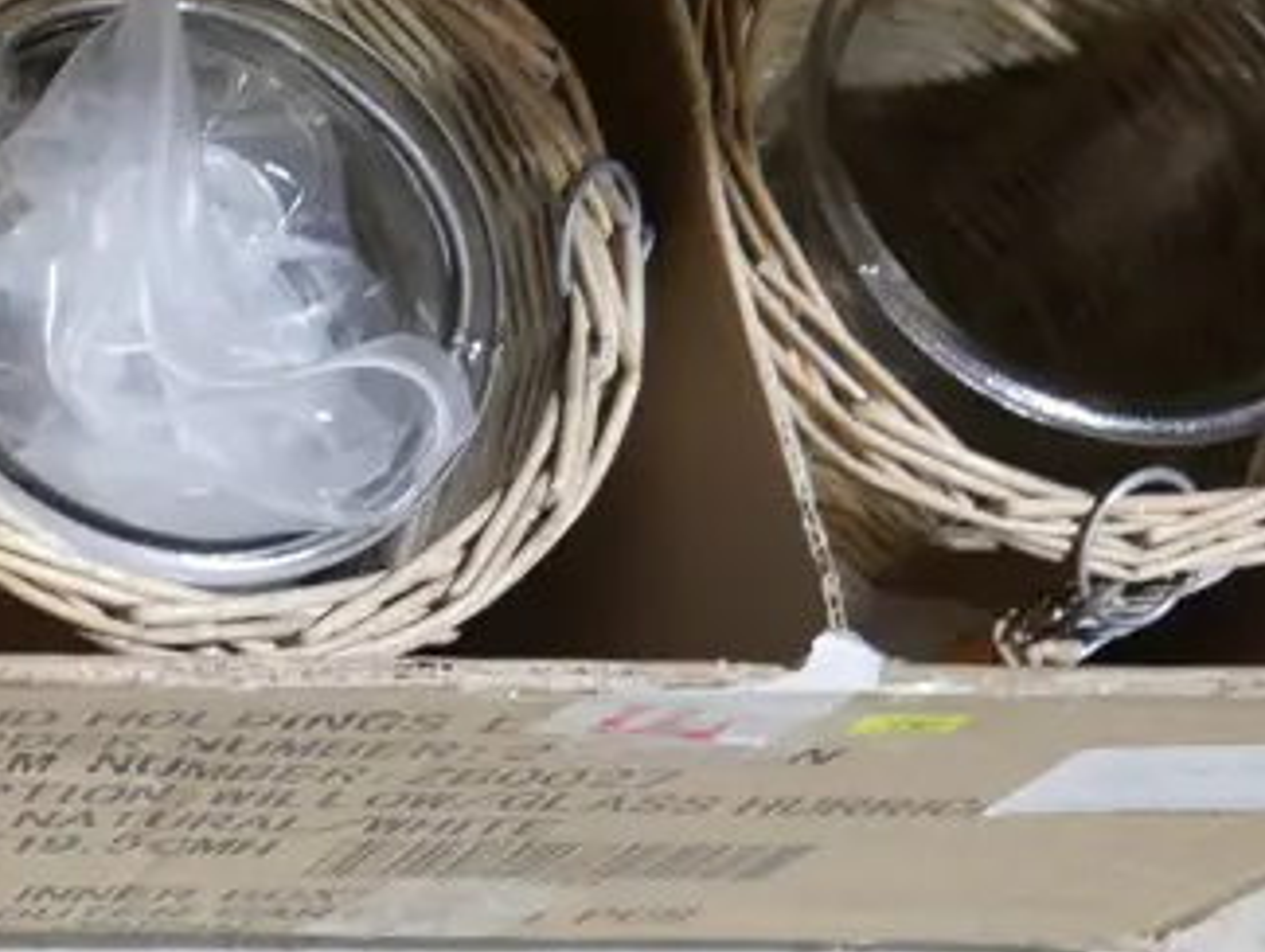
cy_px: 111
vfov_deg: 14.5
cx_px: -480
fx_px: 3696
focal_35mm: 101
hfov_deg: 17.9
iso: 500
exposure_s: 1/60
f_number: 3.6
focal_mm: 16
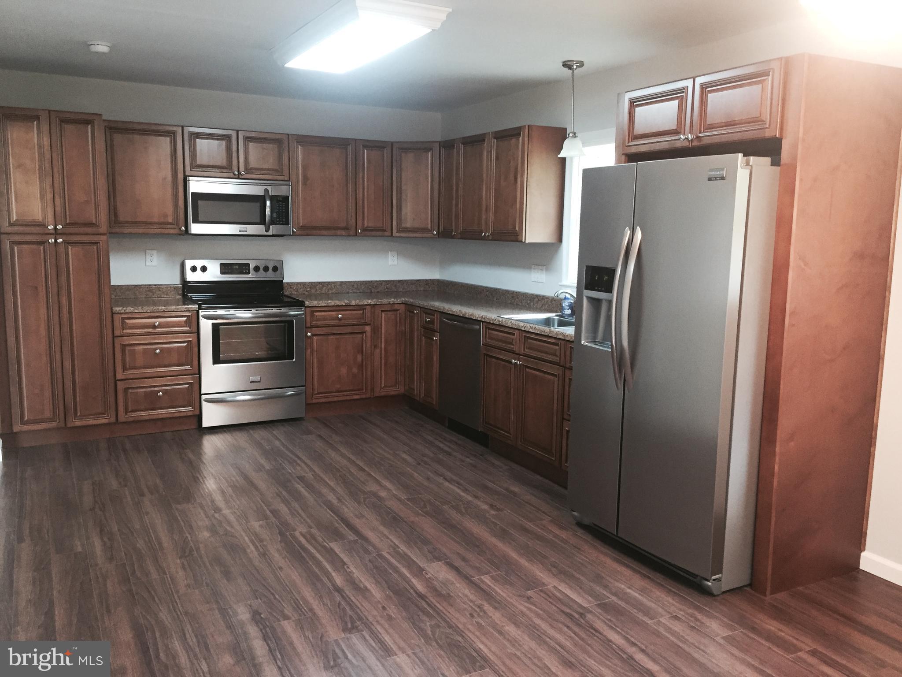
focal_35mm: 29
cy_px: 338
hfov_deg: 61.7
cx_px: 451
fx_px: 756
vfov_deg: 48.2
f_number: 2.2
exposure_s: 1/30
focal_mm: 4.15
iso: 160
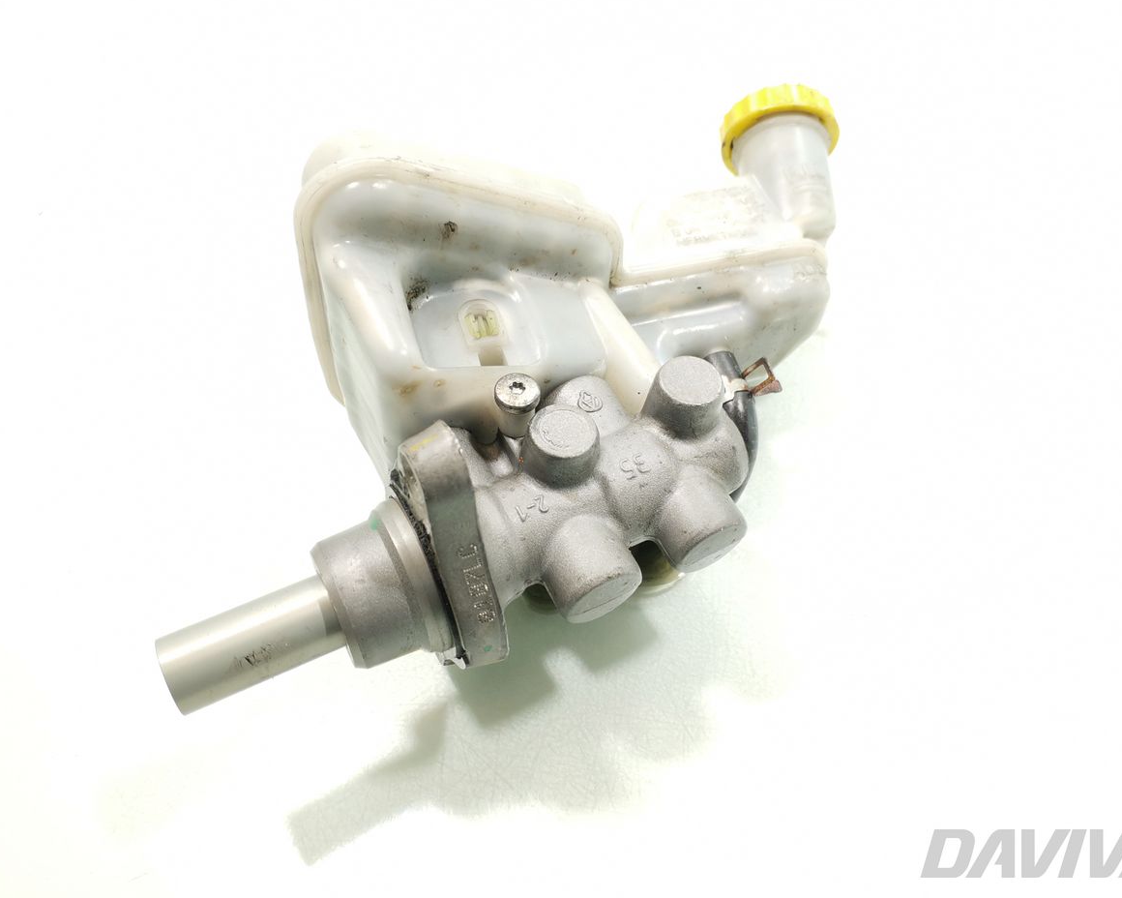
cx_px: 577
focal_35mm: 28
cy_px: 442
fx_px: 930
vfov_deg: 51.5
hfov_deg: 62.2
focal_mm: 4.75
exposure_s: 1/100
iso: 100
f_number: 1.8
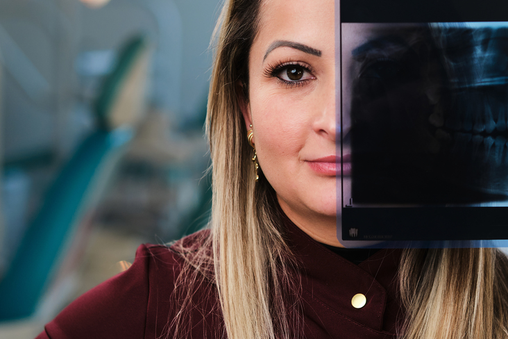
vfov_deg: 11.1
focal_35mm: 123
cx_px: 329
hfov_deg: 16.6
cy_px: 161
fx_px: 1736
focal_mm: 50
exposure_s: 1/160
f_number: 2.5
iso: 320
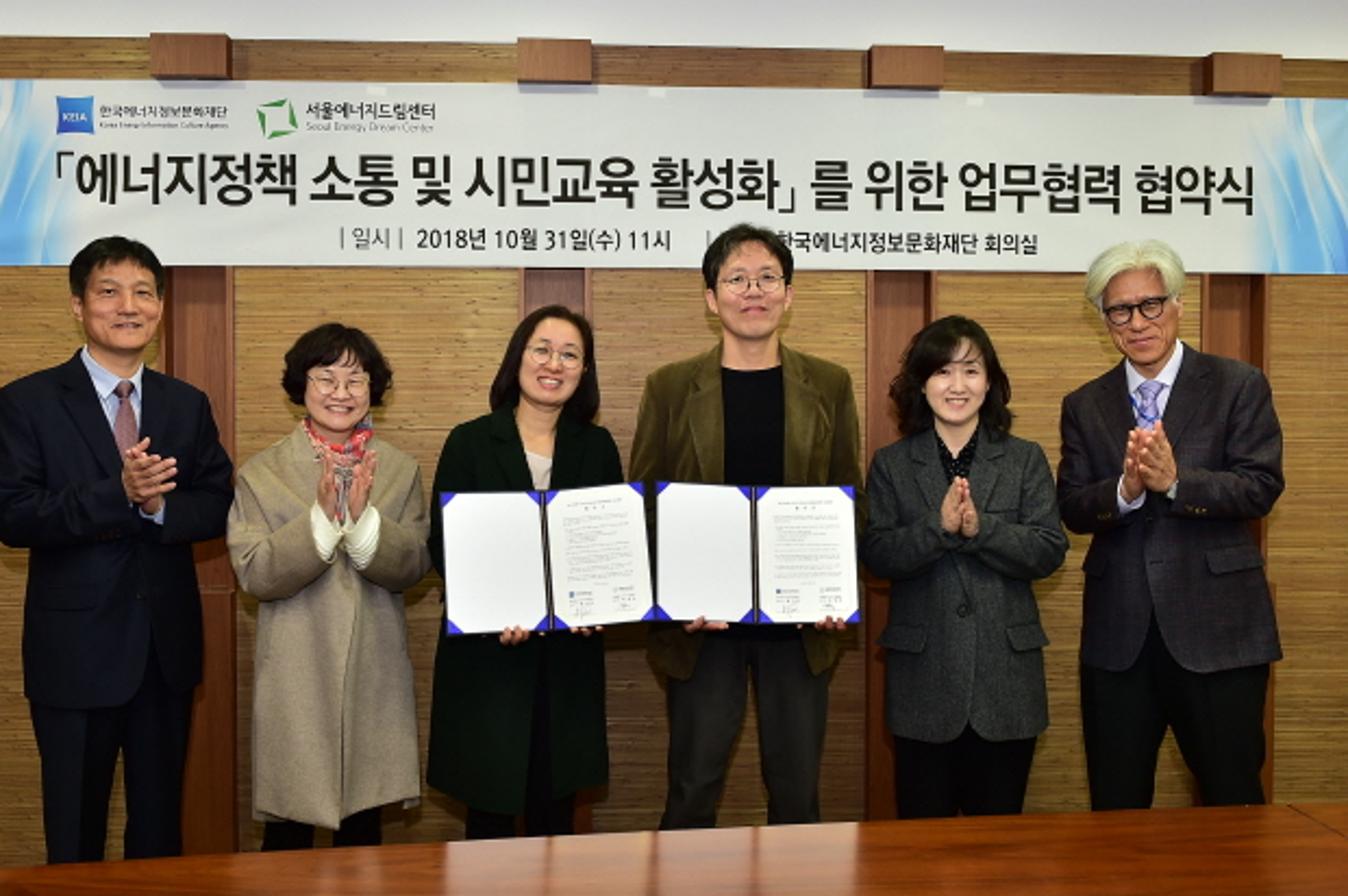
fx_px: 1309
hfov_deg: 54.5
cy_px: 440
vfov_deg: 37.8
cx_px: 641
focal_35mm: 35
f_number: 7.1
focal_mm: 31
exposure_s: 1/60
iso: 1000
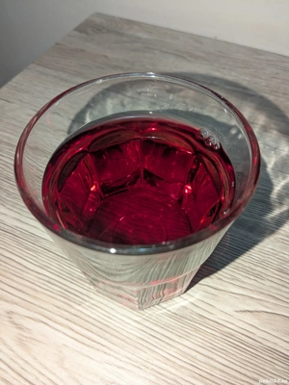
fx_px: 301
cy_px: 192
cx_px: 144
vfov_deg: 65.3
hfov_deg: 51.4
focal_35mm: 27
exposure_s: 1/99.9
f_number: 1.73
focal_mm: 4.38
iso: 152
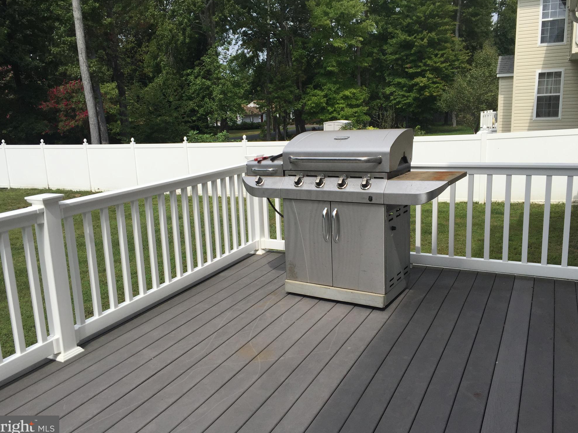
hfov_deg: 60.0
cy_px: 215
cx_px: 285
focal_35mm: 30
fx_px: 501
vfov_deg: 46.8
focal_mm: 4.15
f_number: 2.2
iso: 32
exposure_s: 1/3049
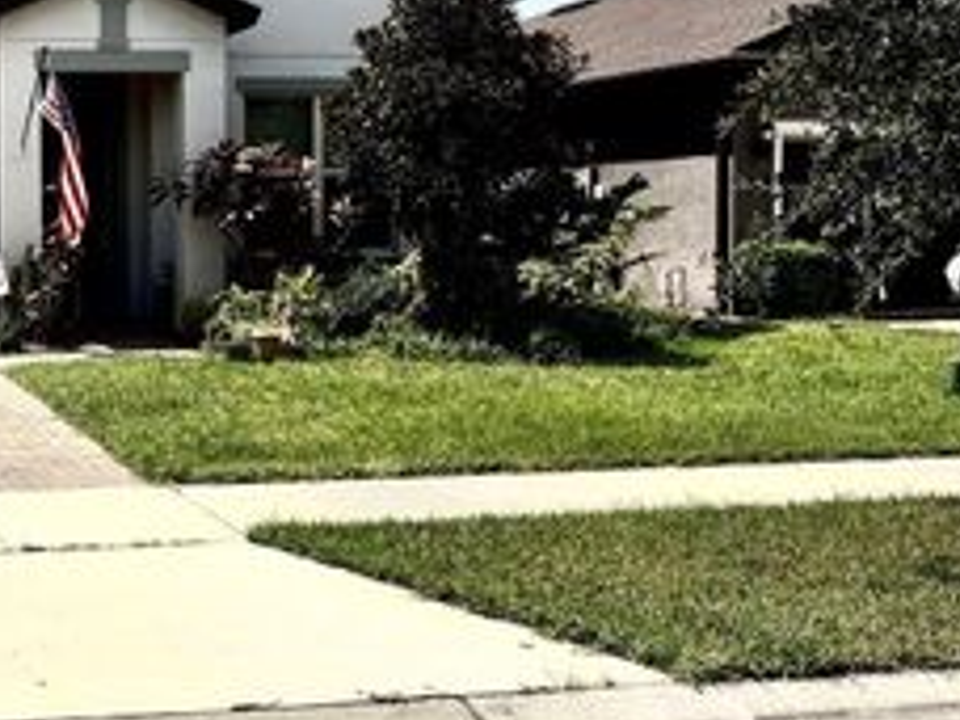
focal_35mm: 57
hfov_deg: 31.5
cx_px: 21
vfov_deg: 25.6
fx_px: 1581
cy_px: 288
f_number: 1.6
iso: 50
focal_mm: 5.96
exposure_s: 1/8850
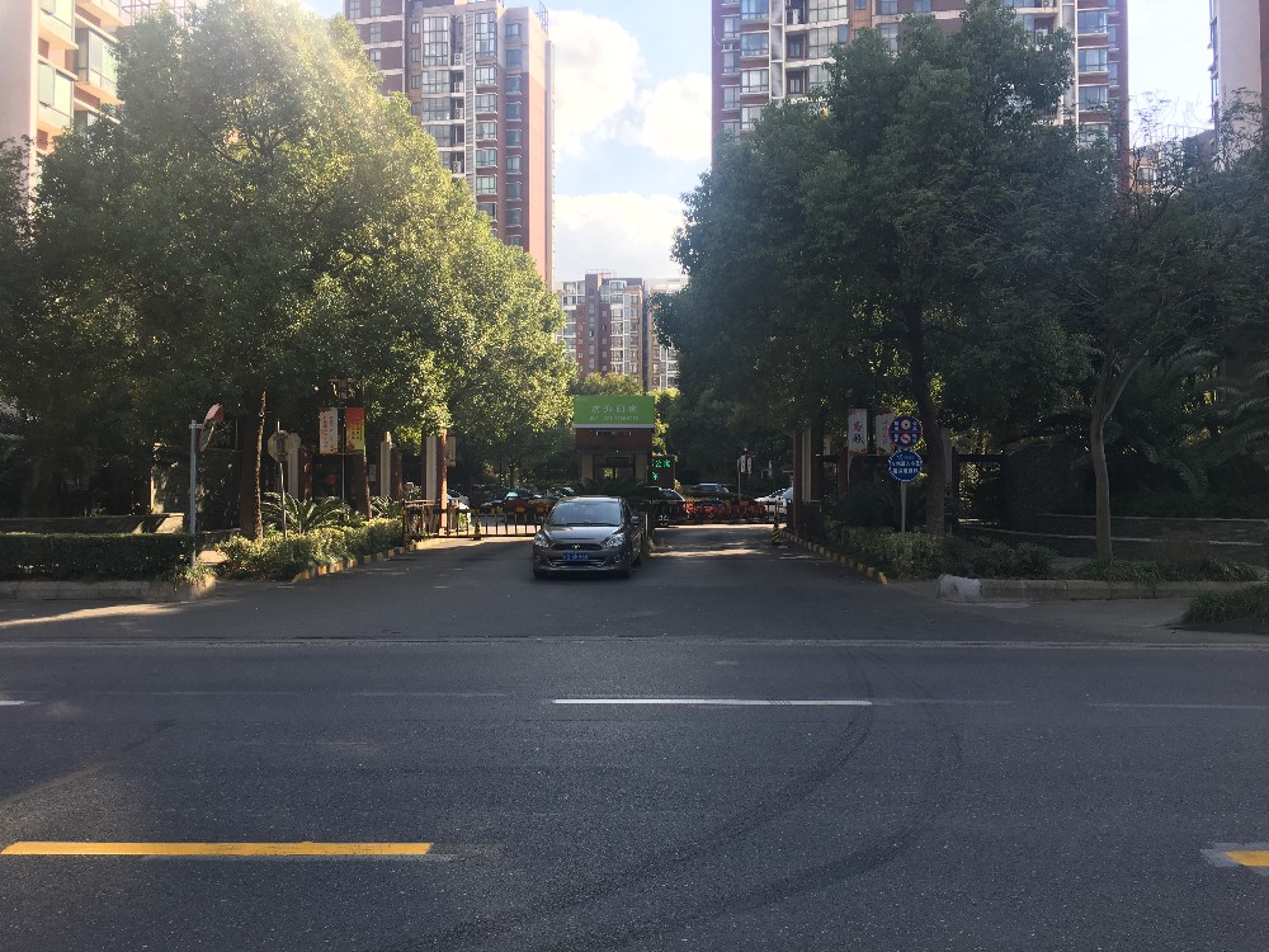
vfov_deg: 48.2
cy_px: 476
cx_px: 634
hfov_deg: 61.7
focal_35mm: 29
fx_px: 1063
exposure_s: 1/450
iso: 25
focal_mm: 4.15
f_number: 2.2
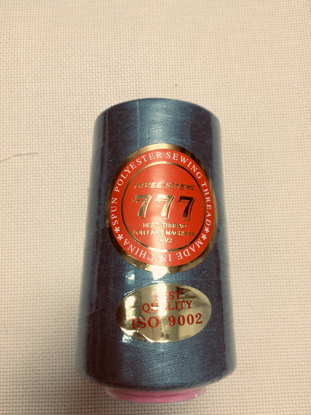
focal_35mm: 29
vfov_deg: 61.7
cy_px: 208
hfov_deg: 48.2
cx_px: 156
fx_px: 347
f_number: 2.2
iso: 100
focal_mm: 4.15
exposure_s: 1/33
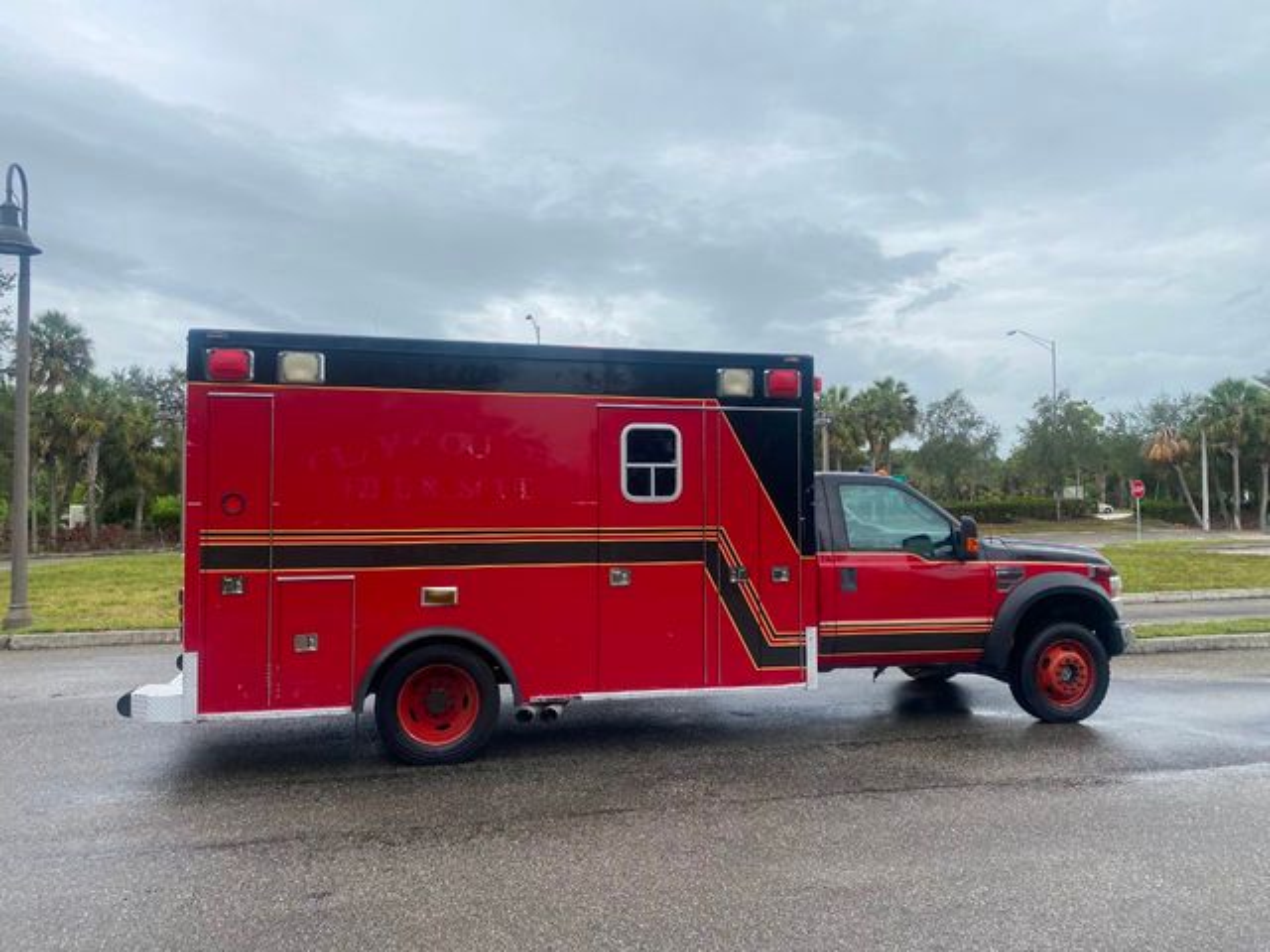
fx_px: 954
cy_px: 476
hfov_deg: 67.3
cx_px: 635
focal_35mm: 26
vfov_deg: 53.1
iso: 32
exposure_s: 1/2513
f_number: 1.8
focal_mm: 4.25
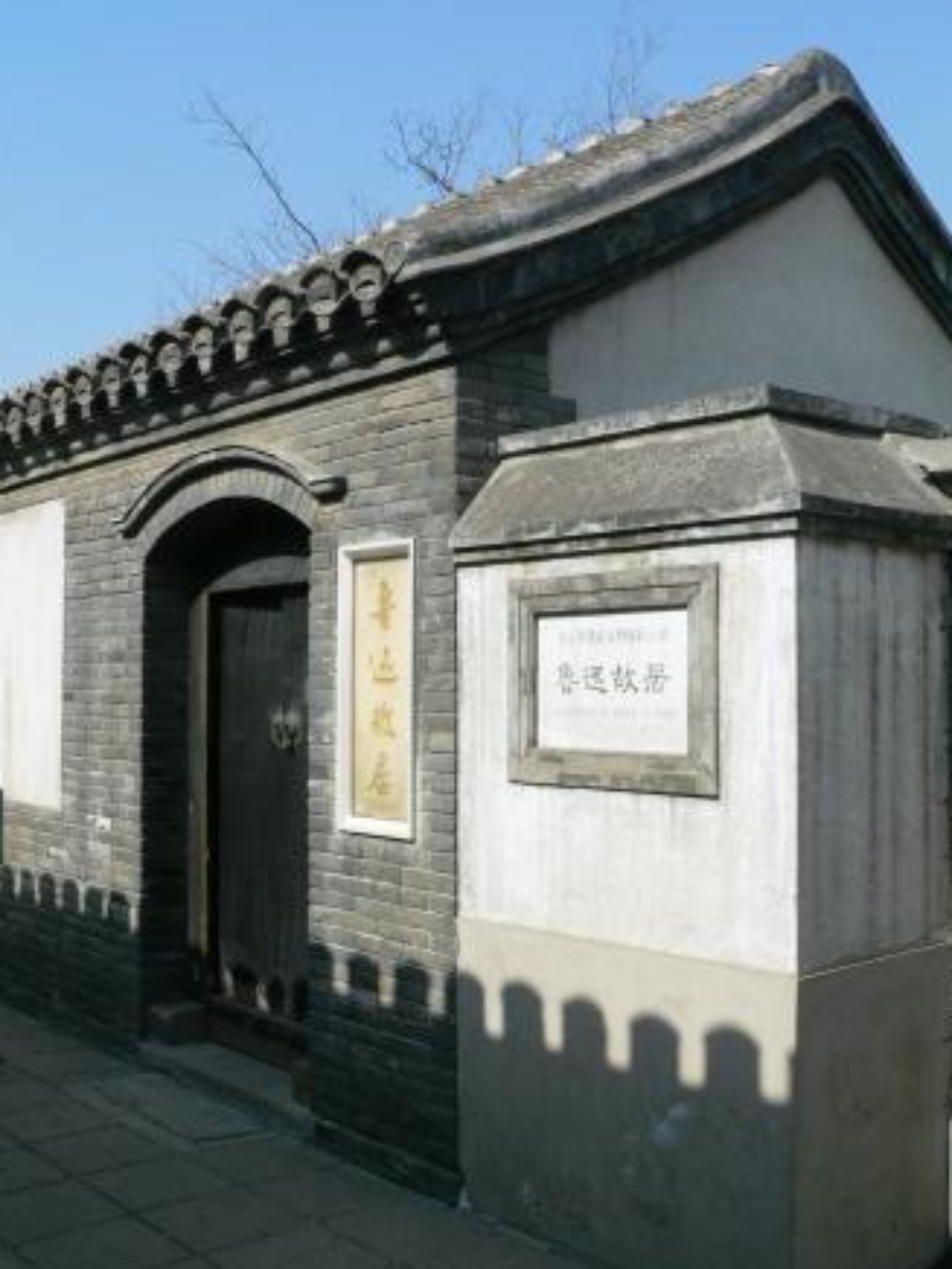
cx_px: 477
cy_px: 632
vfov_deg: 50.1
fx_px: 1357
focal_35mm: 37
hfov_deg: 38.7
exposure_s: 1/500
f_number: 4.6
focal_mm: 6
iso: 80
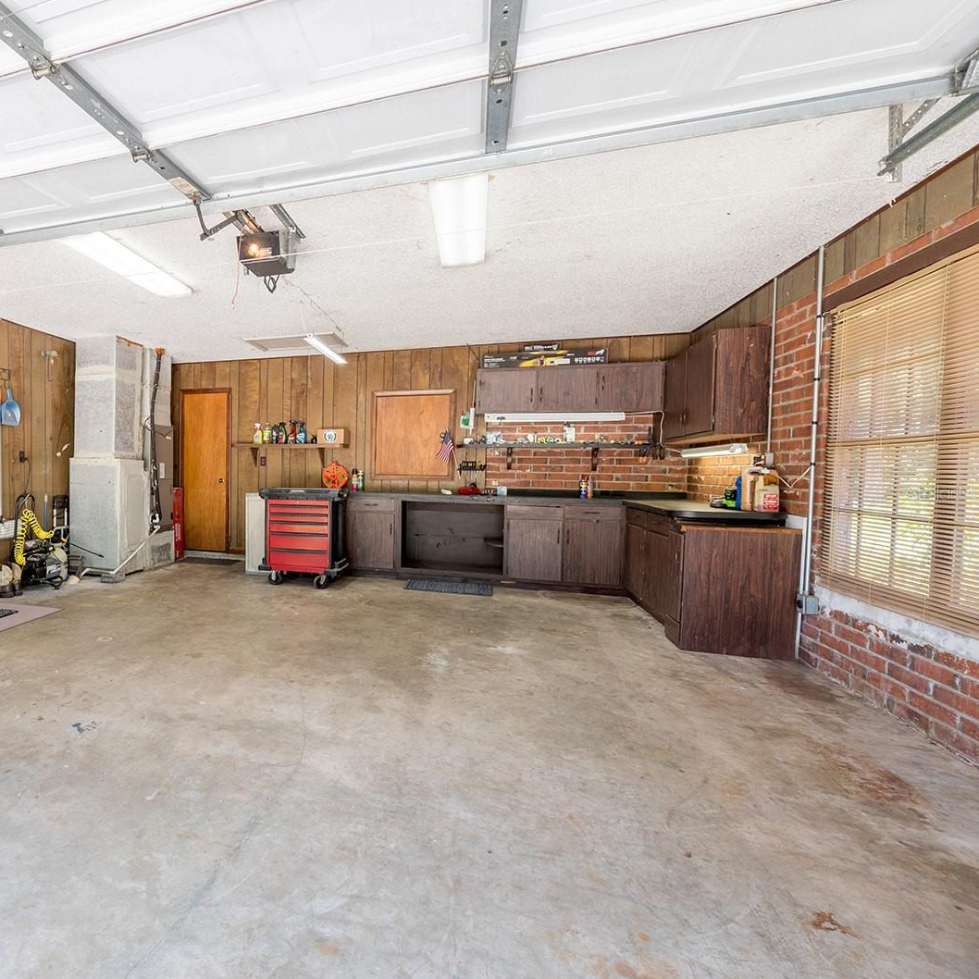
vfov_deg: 80.7
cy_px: 492
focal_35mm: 18
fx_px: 576
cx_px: 254
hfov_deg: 75.4
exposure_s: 1/100
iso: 320
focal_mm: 14
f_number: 8
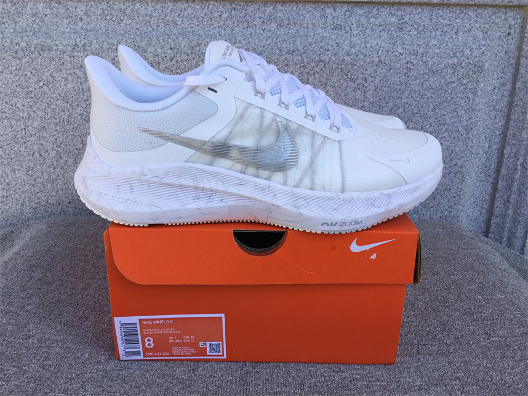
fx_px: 473
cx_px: 264
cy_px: 198
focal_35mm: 31
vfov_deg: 45.4
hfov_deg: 58.4
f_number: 2.4
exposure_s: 1/452
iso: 25
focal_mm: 3.3
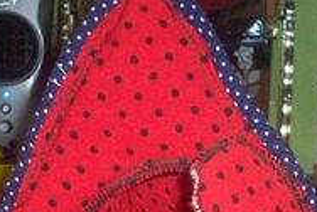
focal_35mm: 92
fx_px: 811
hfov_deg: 22.1
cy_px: 204
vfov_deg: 14.7
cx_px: 192
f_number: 2.8
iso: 400
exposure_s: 1/64
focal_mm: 6.2
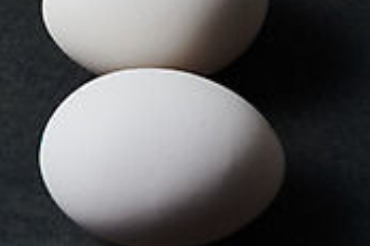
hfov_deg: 8.5
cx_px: 149
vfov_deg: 5.6
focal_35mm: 243
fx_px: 2495
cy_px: -111
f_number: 20
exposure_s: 1/125
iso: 100
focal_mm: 105
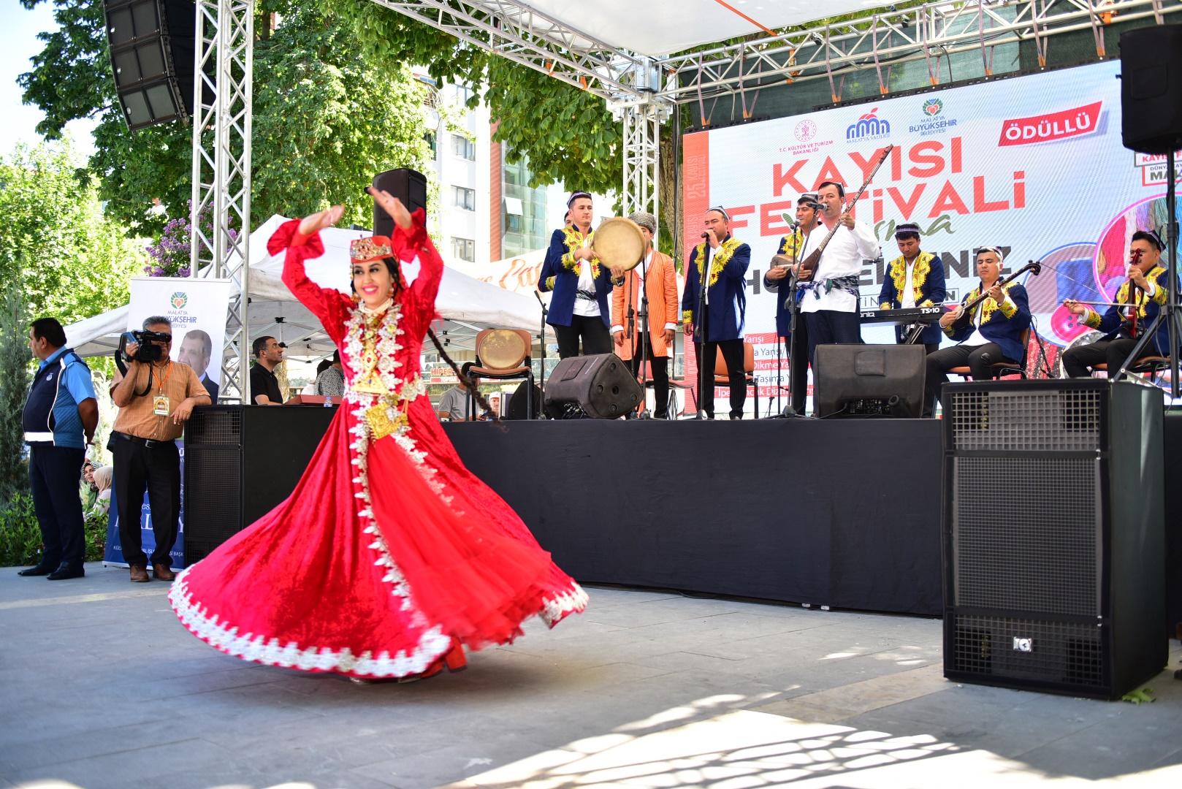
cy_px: 394
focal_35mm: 35
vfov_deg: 37.9
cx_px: 591
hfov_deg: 54.4
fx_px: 1150
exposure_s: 1/100
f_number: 2.8
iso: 64
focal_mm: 35
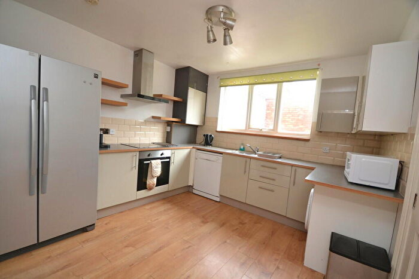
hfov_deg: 100.4
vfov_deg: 77.4
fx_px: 175
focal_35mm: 15
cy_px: 140
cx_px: 210
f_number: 5
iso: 400
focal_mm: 10
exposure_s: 1/100
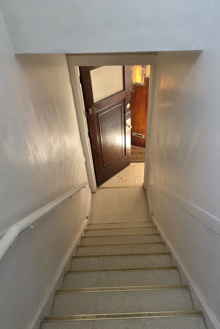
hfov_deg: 51.1
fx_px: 229
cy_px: 172
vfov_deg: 71.5
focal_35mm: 25
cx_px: 128
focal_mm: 6.3
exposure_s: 1/120
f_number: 1.7
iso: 500
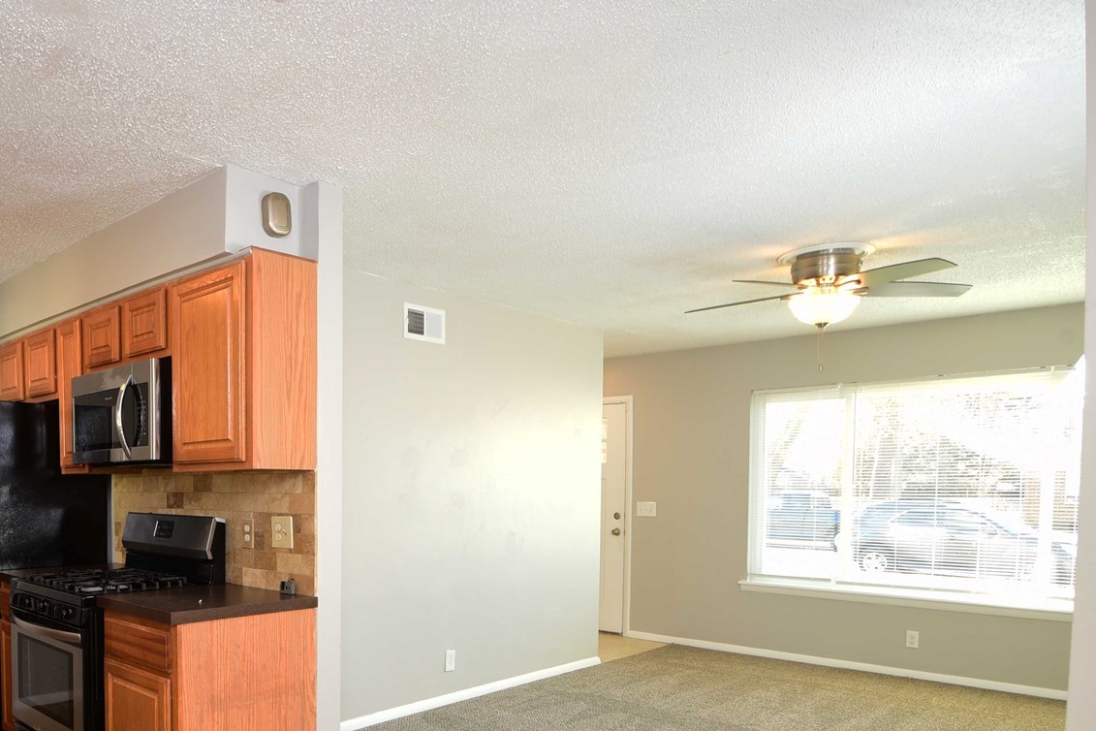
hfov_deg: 64.0
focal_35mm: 27
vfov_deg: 46.3
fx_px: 822
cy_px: 542
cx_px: 295
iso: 400
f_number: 8
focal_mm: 15
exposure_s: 1/15
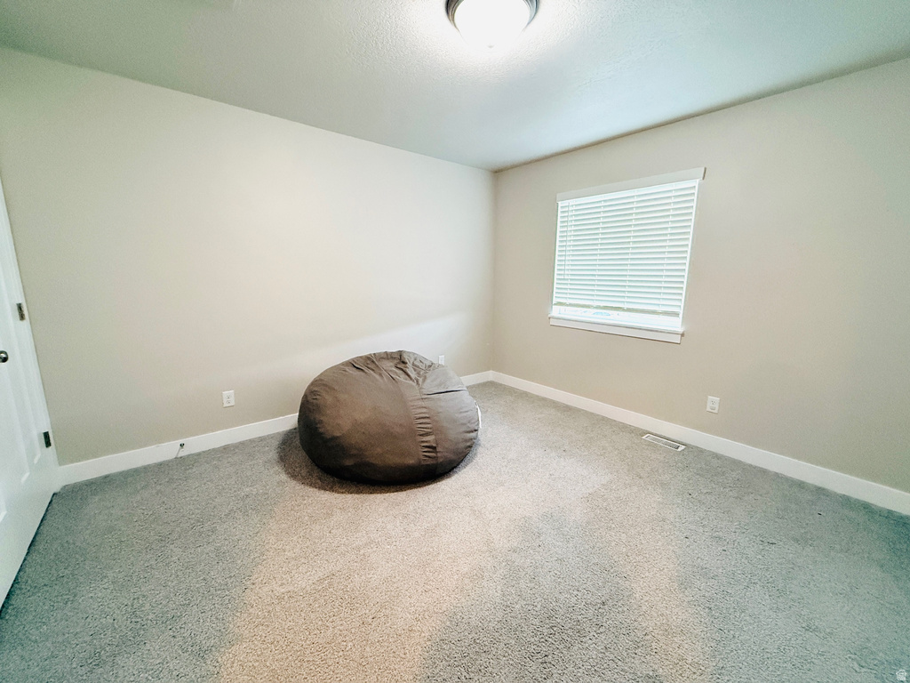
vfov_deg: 85.7
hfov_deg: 102.1
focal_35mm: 14
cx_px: 455
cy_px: 342
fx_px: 368
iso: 640
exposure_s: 1/120
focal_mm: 2.22
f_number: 2.2
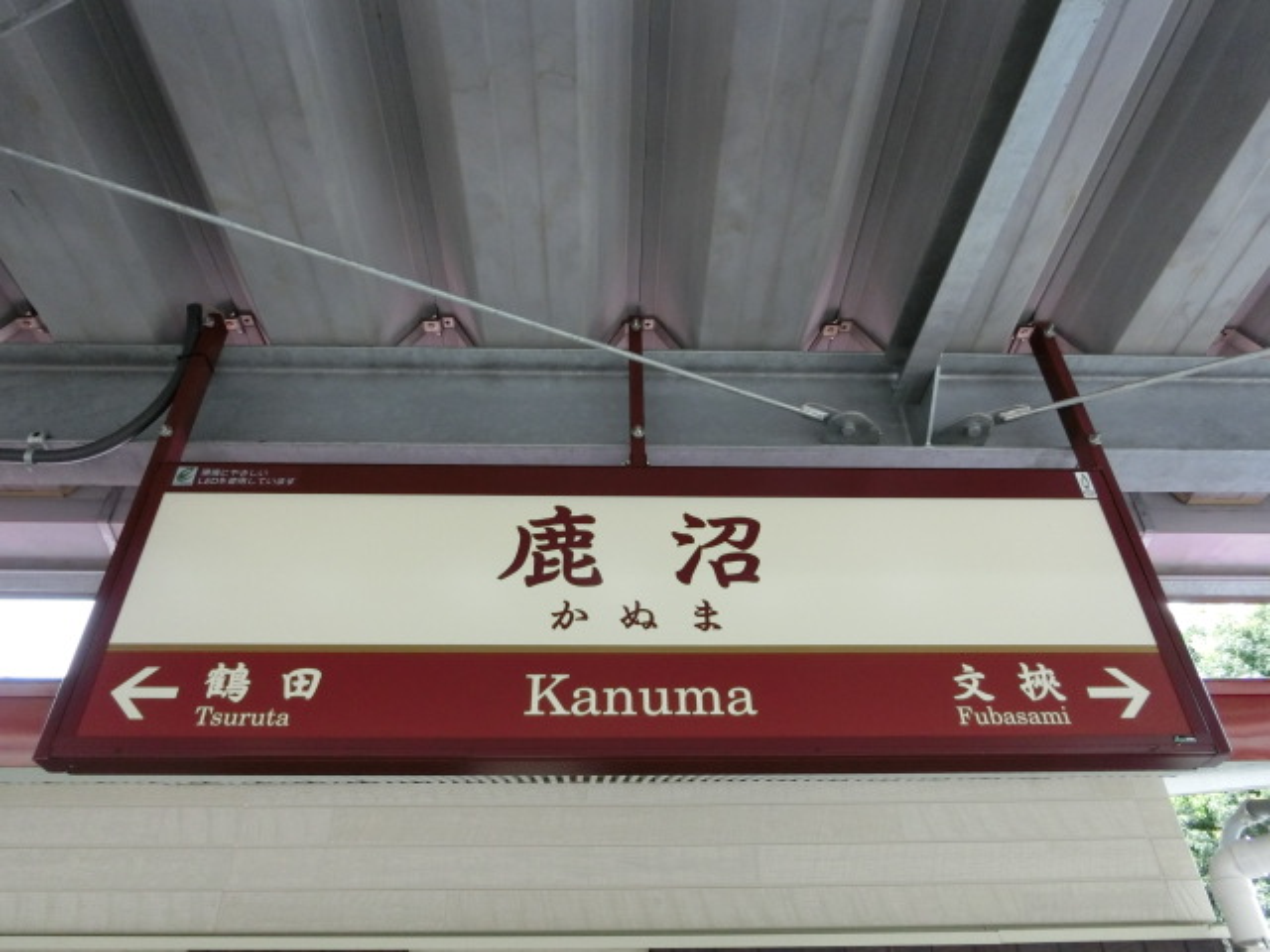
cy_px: 476
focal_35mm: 25
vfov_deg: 54.9
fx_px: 917
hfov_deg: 69.4
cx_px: 635
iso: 400
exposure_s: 1/100
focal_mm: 4.5
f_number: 3.5
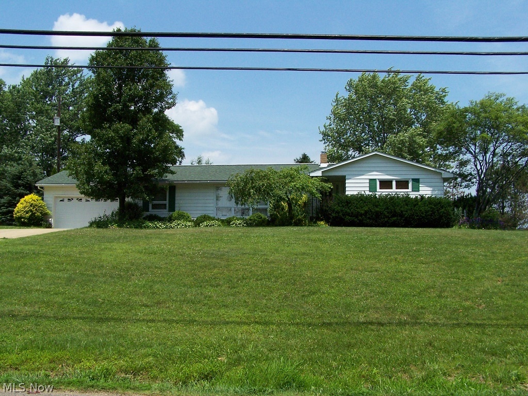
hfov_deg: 49.0
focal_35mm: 38
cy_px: 198
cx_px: 264
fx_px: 580
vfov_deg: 37.7
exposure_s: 1/1000
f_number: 5.6
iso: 160
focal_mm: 6.3
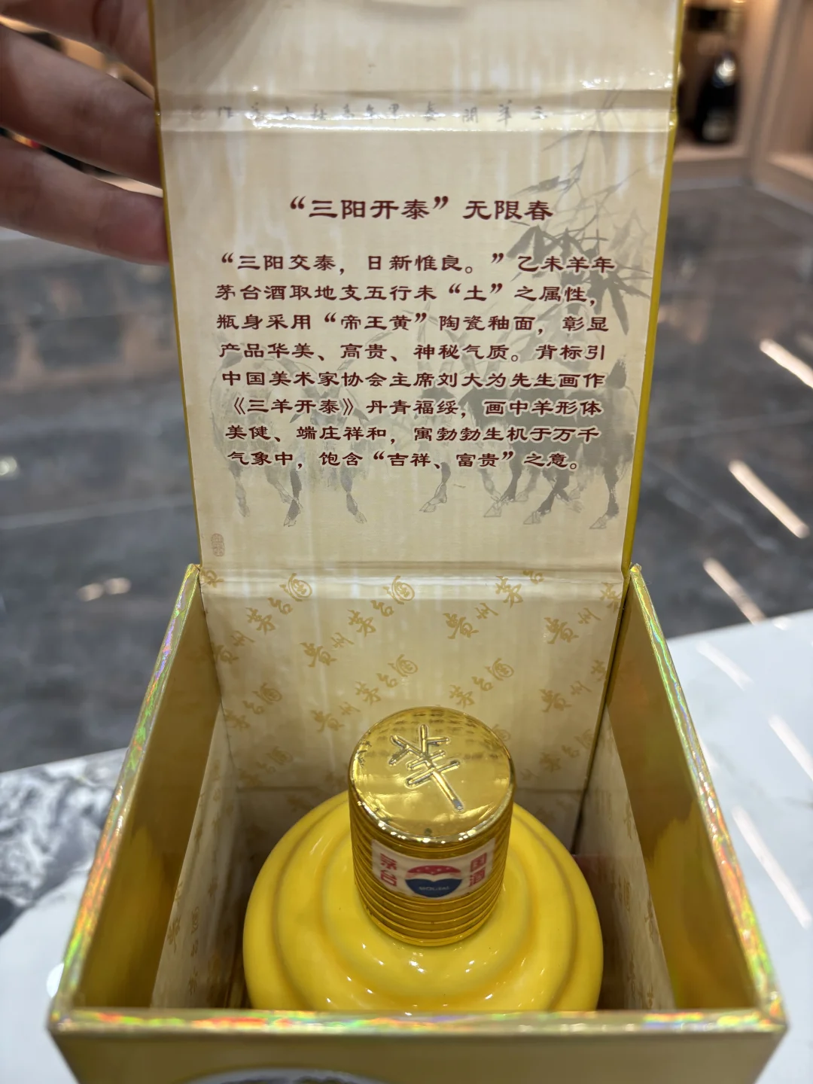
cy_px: 542
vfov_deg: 67.3
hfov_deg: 53.1
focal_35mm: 26
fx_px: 814
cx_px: 406
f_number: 1.6
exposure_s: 1/100
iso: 100
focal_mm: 5.96
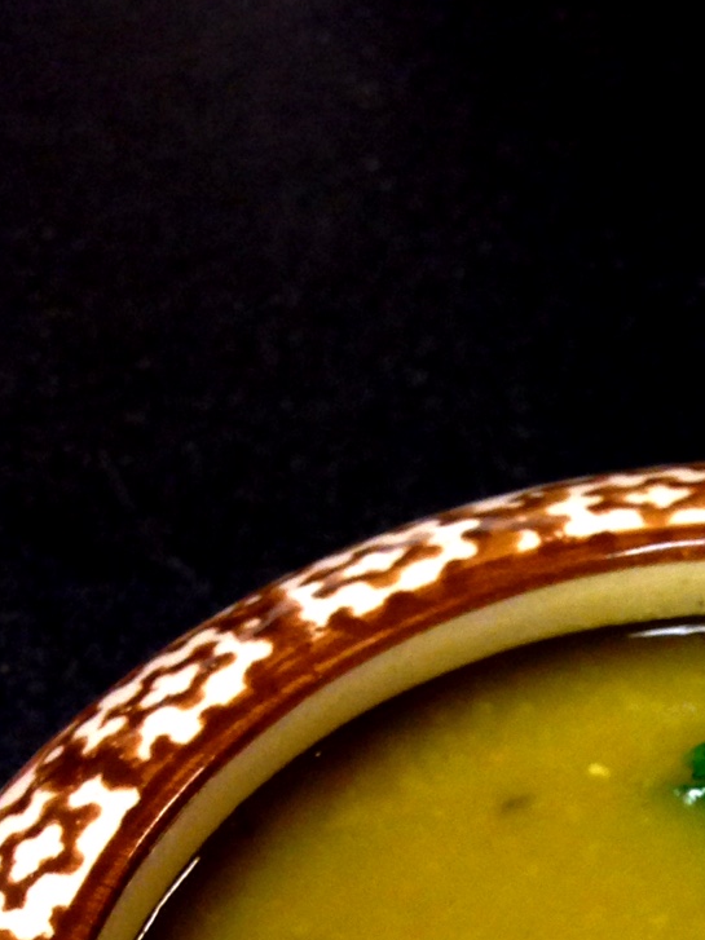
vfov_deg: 19.6
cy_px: 1196
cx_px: 869
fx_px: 2526
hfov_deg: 15.3
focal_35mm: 93
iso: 100
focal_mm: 4.12
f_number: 2.4
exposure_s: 1/20
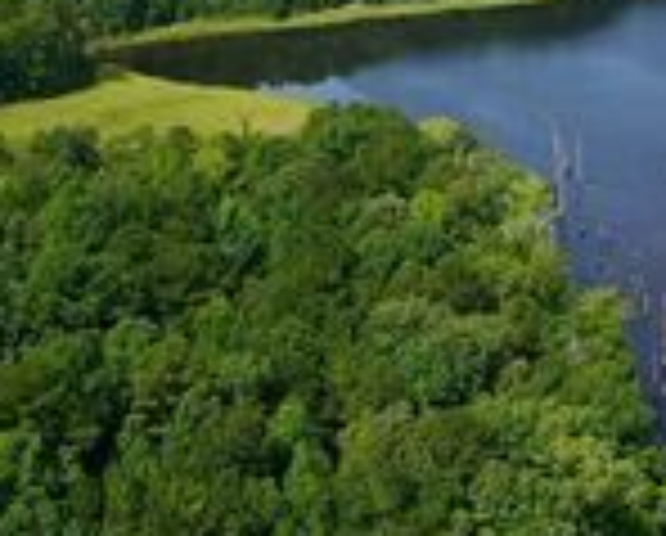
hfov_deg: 27.0
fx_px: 1343
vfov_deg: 22.5
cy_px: 227
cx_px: 580
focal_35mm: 68
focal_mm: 4.5
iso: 100
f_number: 2.8
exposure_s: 1/800
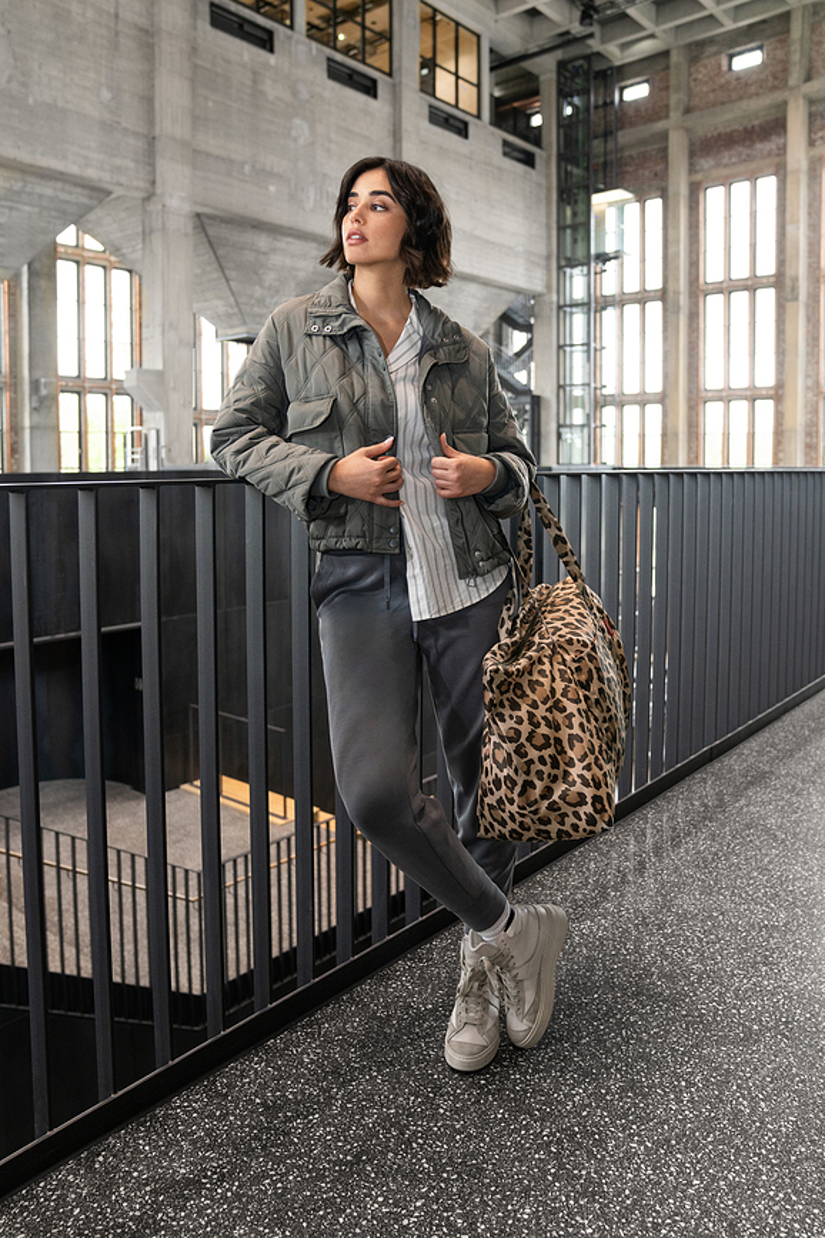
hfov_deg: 49.6
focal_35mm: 26
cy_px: 619
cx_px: 412
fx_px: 894
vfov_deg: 69.4
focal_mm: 26
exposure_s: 1/250
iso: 1600
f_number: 3.2
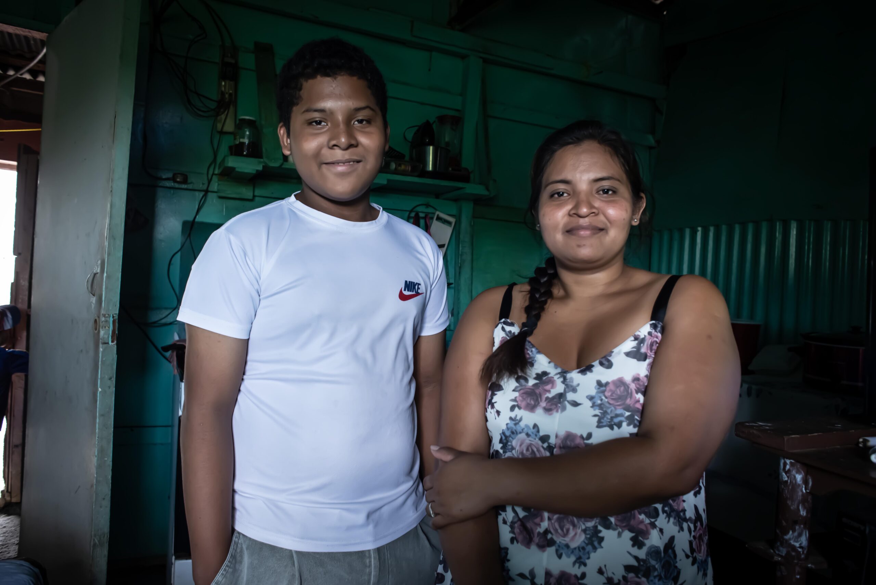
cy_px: 292
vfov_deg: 53.2
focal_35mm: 24
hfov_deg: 73.7
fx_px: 584
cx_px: 438
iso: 1600
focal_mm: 24
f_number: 5.6
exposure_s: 1/60
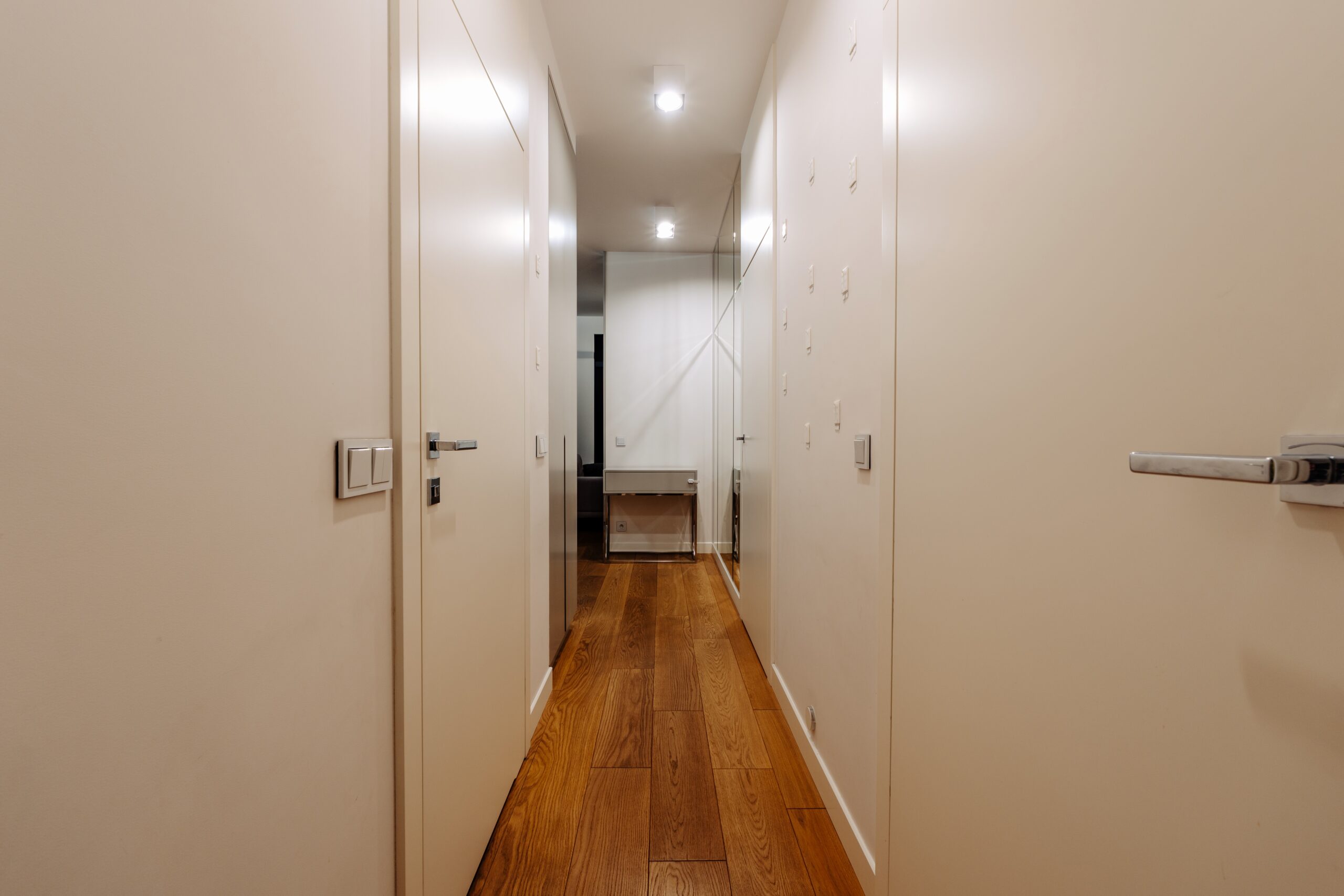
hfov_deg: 100.4
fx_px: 560
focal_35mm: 15
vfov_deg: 77.3
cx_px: 672
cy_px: 448
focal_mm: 10
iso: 100
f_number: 8
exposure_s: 1/2
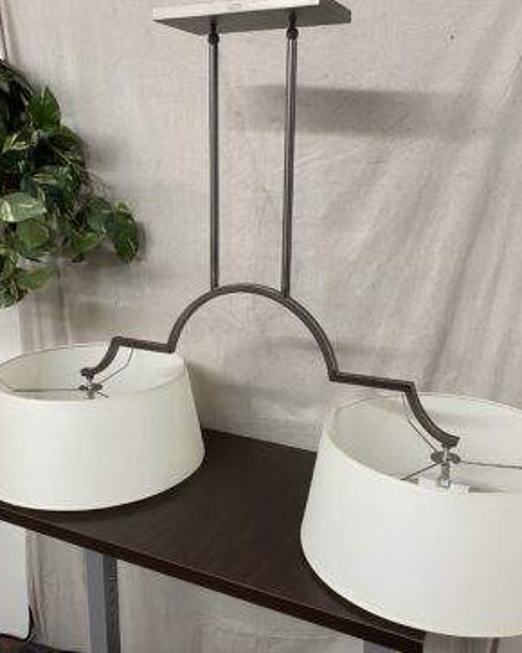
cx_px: 257
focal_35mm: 35
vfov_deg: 51.5
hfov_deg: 42.2
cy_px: 318
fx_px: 676
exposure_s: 1/60
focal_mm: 4.25
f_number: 1.8
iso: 160
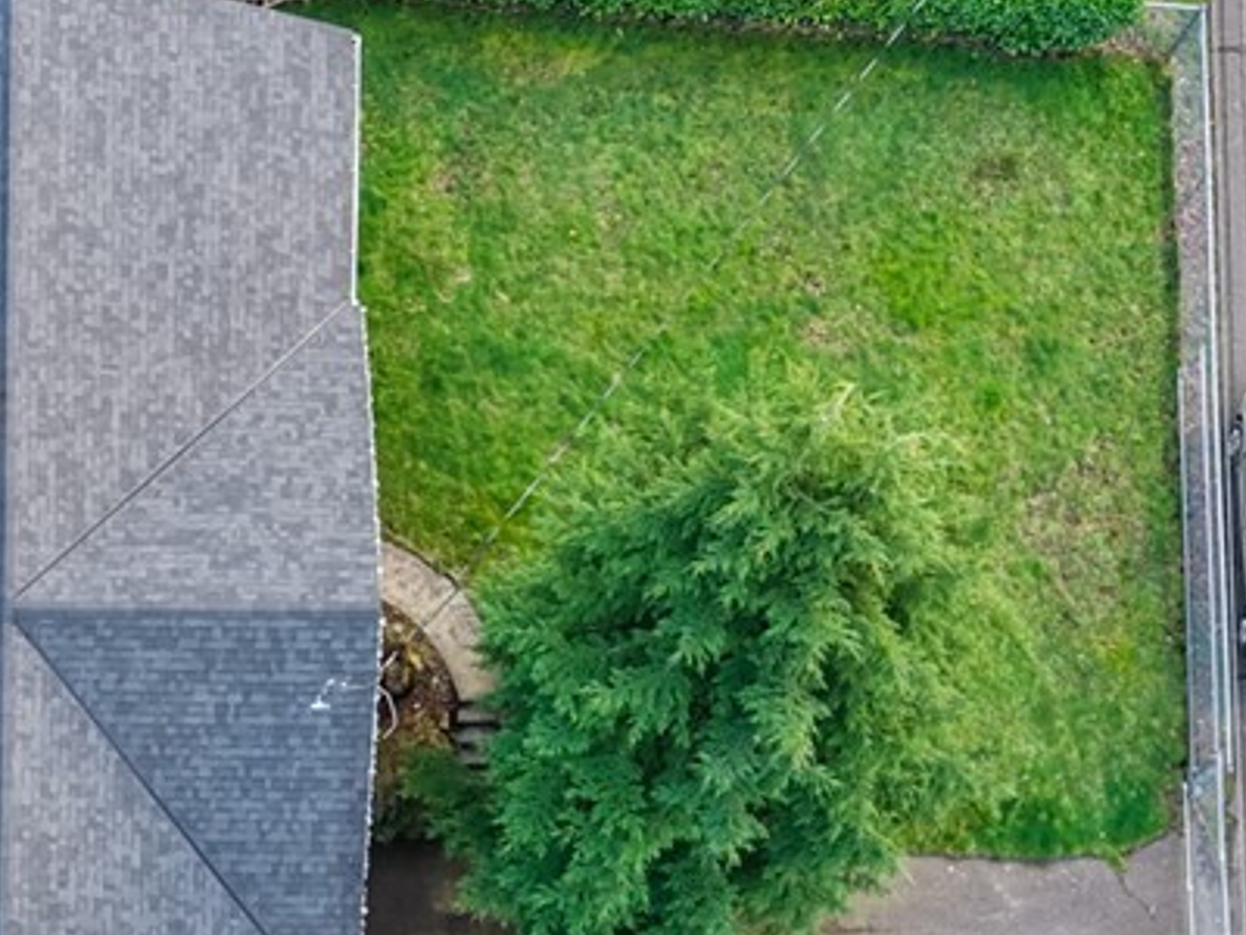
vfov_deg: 14.0
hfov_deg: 20.2
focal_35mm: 92
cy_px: 1745
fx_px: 3312
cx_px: -178
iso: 200
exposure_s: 1/90
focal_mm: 8.67
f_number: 1.8
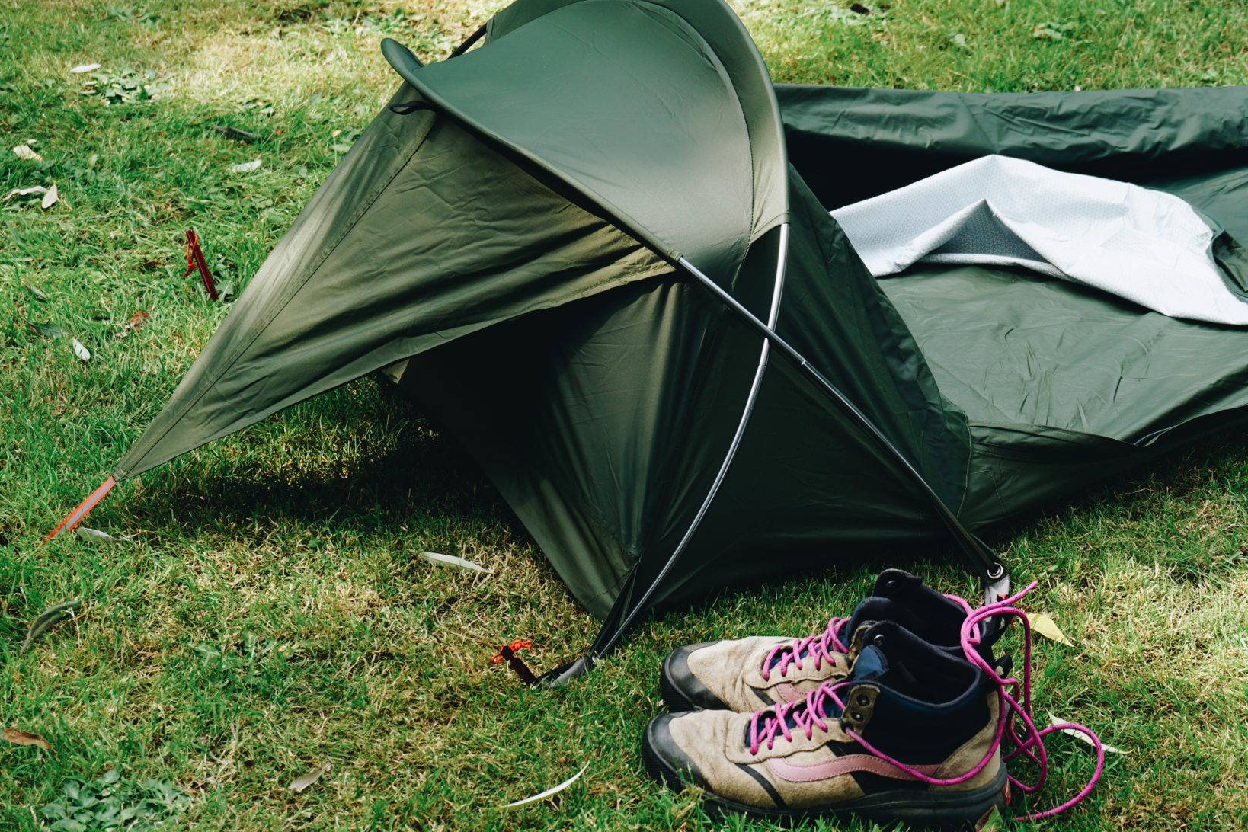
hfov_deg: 27.0
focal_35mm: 75
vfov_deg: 18.2
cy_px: 389
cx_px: 724
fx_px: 2600
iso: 100
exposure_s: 1/80
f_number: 6.3
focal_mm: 40
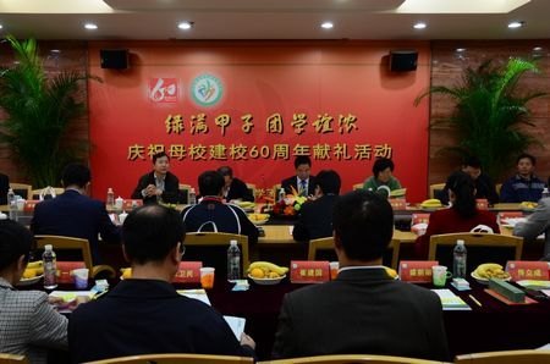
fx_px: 503
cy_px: 182
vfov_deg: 39.8
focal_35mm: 33
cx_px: 275
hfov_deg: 57.3
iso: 640
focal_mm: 22
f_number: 5.6
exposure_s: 1/25
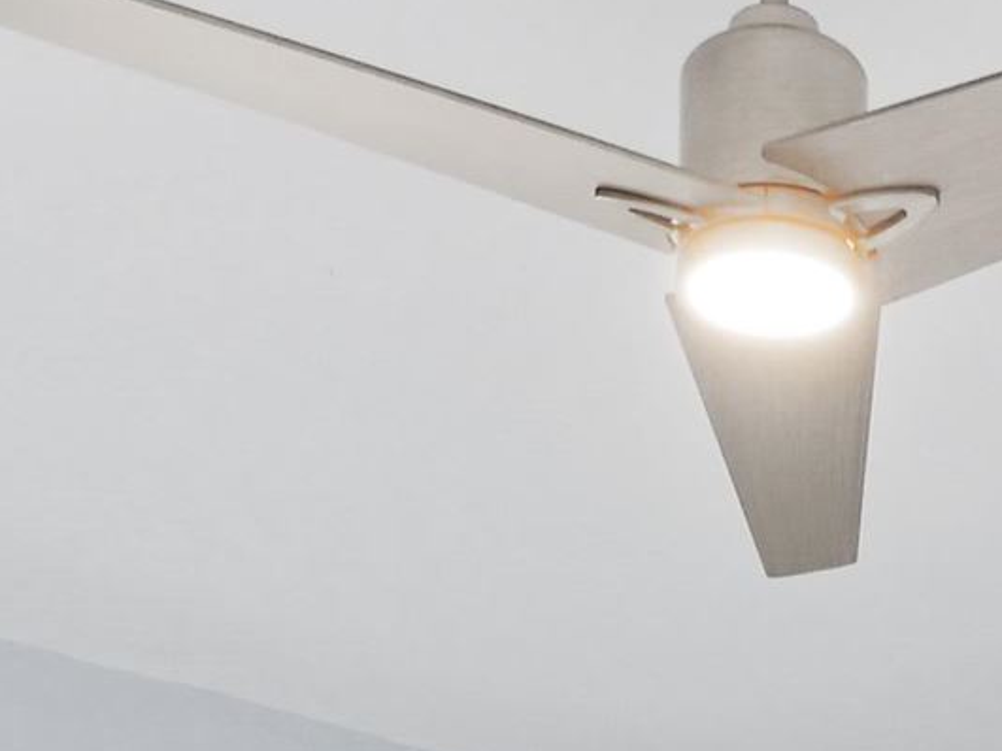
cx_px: 889
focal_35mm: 81
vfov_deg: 14.5
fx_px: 2344
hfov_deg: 23.5
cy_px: 1589
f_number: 4
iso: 400
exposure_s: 1/8
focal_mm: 7
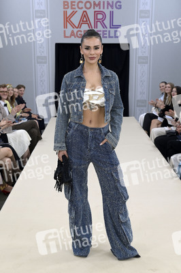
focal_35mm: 55
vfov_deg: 36.3
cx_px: 90
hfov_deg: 24.6
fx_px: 415
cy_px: 136
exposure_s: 1/250
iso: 500
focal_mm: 55
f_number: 5.6
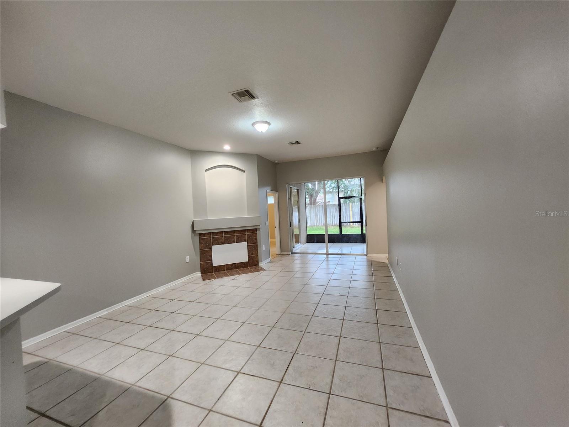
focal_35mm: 13
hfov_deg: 106.2
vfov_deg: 89.9
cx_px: 284
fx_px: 214
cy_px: 214
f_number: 2.2
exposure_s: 1/40
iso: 400
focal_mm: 1.74
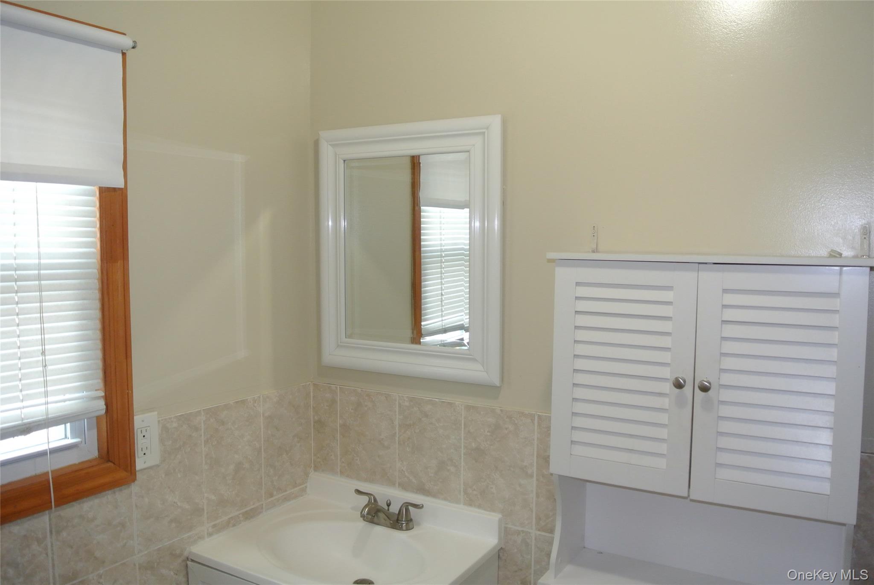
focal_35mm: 29
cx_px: 437
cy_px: 292
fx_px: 705
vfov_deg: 45.1
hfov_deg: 63.6
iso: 640
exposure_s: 1/60
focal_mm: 11
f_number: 3.5
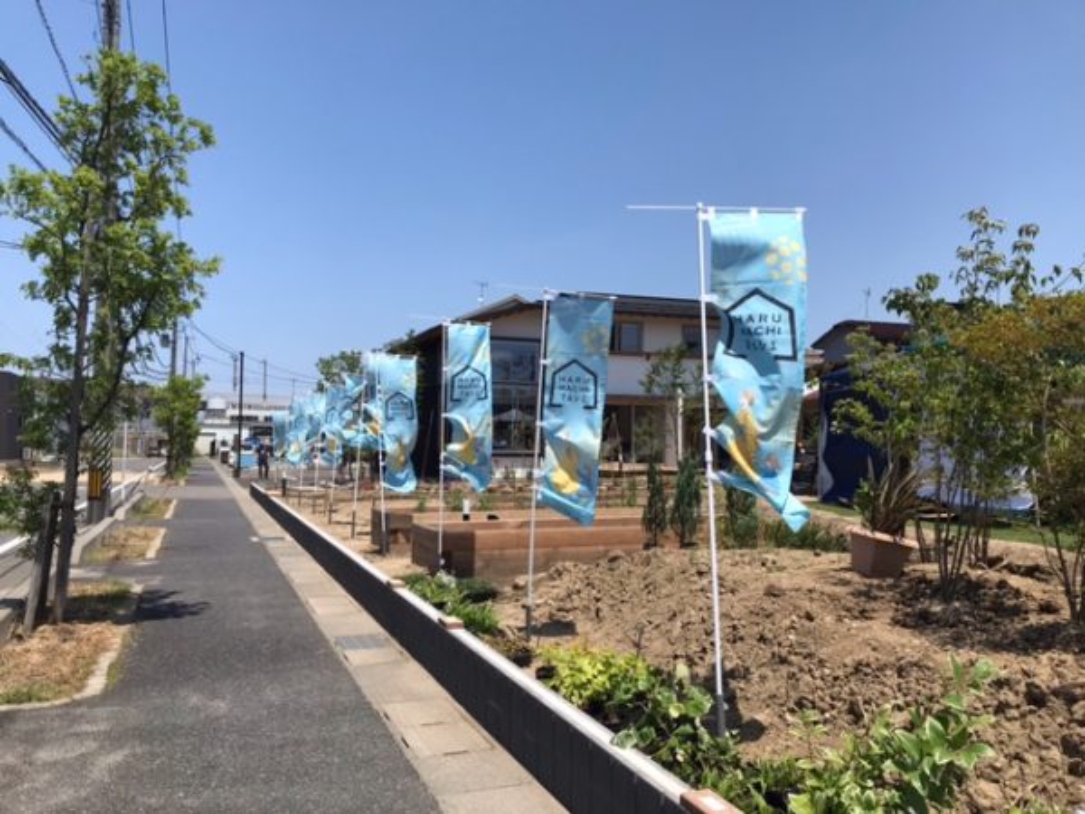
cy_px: 407
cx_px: 542
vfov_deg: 49.7
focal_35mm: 28
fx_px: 878
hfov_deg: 63.4
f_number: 1.8
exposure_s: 1/2817
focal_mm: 3.99
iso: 20
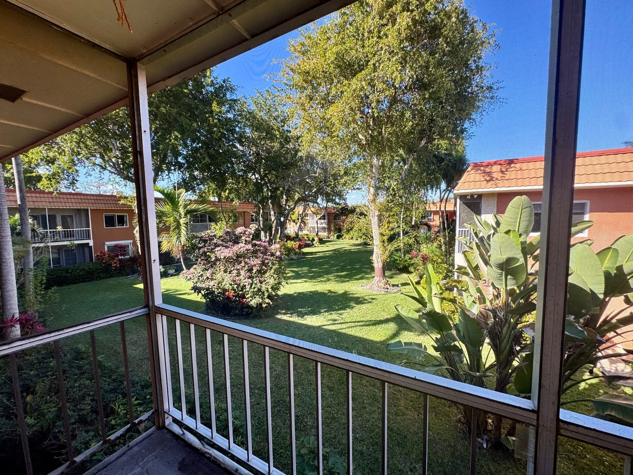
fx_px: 256
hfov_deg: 102.1
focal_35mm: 14
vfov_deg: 85.7
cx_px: 316
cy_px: 238
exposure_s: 1/240
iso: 40
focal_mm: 2.22
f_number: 2.2
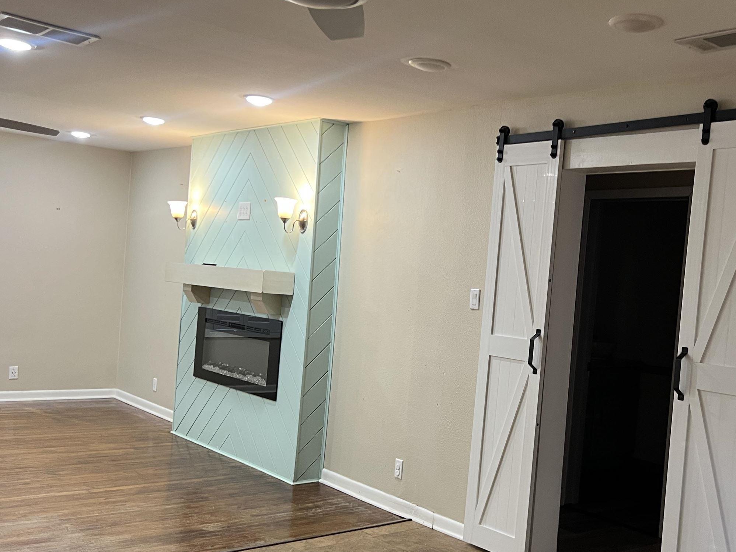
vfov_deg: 35.9
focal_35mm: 40
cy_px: 327
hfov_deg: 46.2
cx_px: 478
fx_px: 851
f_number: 1.5
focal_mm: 5.7
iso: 125
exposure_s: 1/60
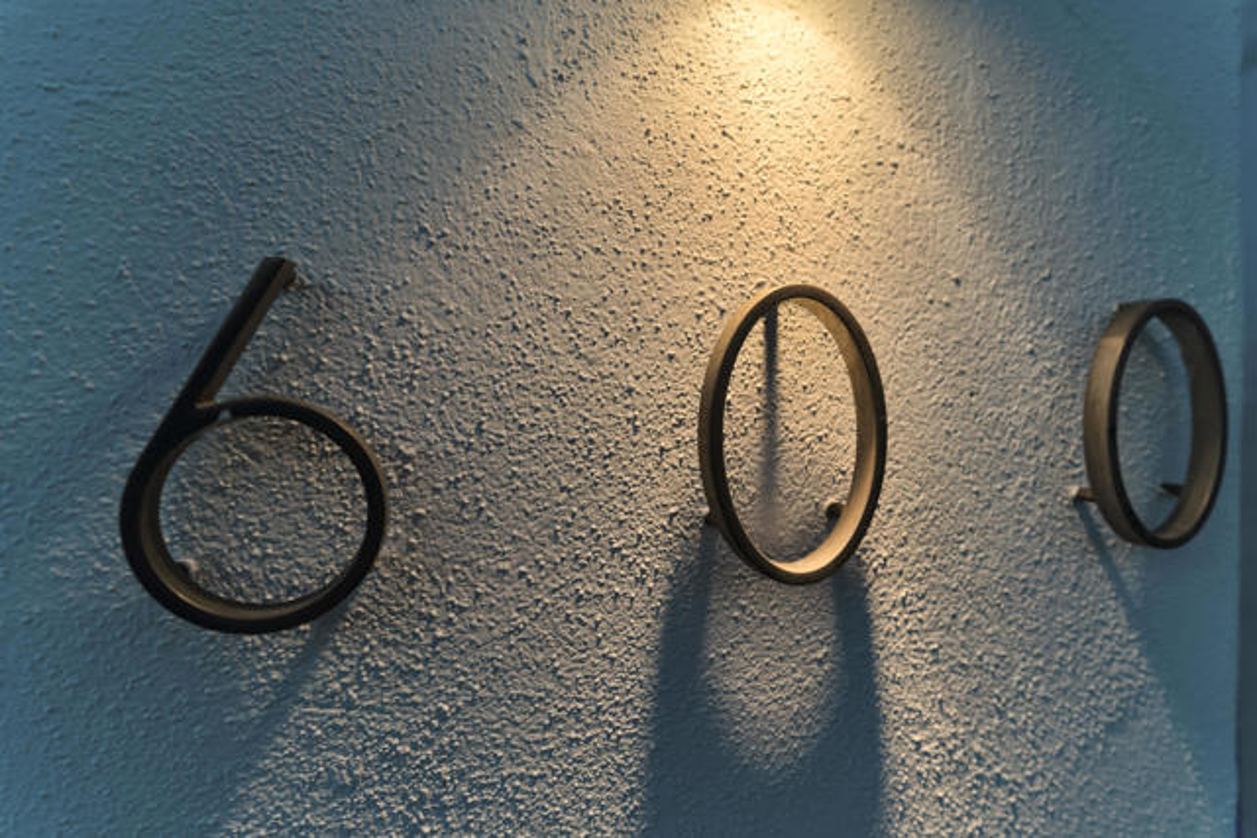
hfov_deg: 90.0
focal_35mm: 18
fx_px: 629
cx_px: 628
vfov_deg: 67.4
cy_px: 419
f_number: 2.8
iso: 160
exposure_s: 1/160
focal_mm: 18
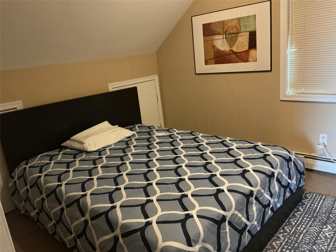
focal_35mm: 29
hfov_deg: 61.7
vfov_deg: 48.2
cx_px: 168
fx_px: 281
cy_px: 126
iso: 500
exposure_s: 1/30
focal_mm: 3
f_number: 1.8
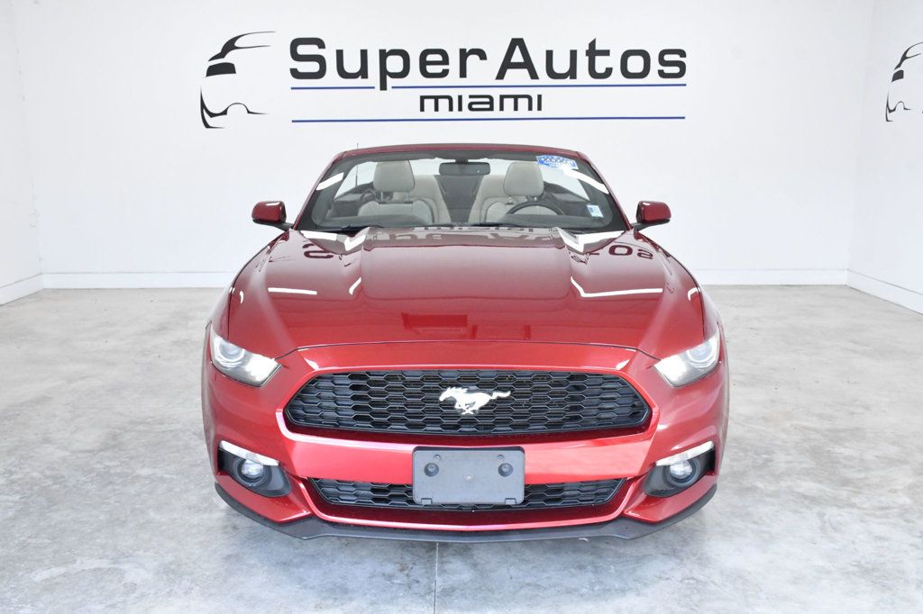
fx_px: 871
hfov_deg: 55.8
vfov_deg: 38.9
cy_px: 307
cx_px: 462
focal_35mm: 34
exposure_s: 1/320
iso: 2500
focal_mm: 23
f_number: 9
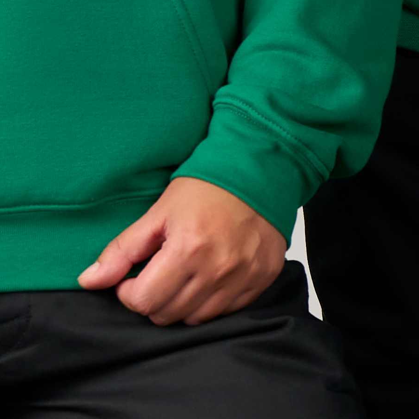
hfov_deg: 3.9
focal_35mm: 444
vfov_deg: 3.9
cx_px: 439
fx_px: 6080
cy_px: 124
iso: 500
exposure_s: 1/160
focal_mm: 50
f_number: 3.5
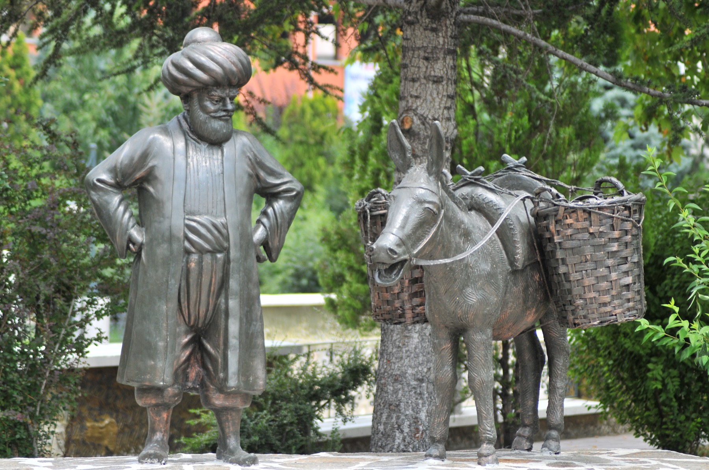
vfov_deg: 7.5
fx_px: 3599
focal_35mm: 183
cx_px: 354
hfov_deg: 11.3
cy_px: 235
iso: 250
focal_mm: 122
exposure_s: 1/800
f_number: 4.2
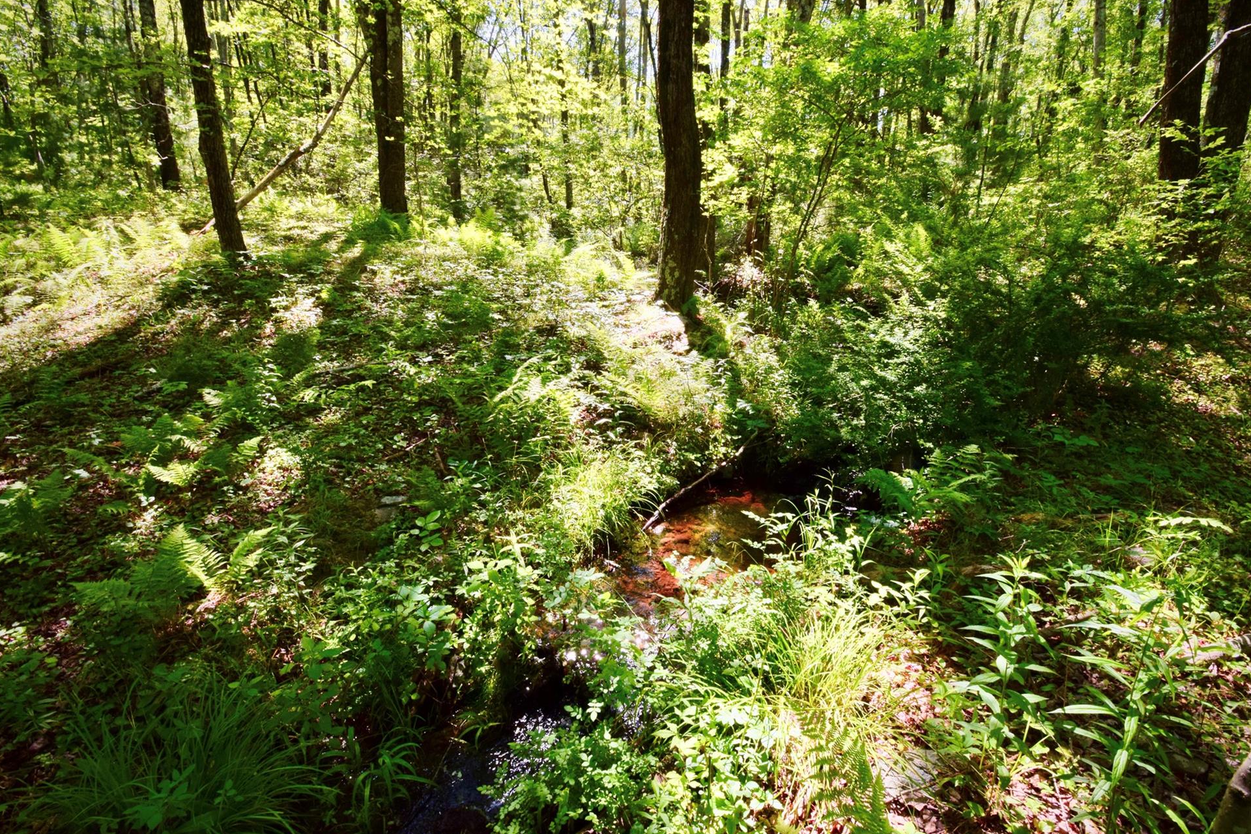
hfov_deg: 96.7
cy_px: 422
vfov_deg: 73.7
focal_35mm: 16
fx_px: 556
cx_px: 642
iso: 500
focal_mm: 10
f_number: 18
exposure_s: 1/50
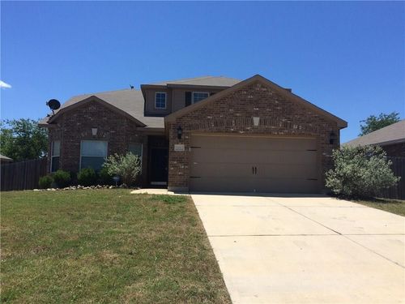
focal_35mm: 29
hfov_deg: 61.7
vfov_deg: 48.2
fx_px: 339
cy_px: 152
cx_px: 202
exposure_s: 1/3165
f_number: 2.2
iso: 32
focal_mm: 4.15
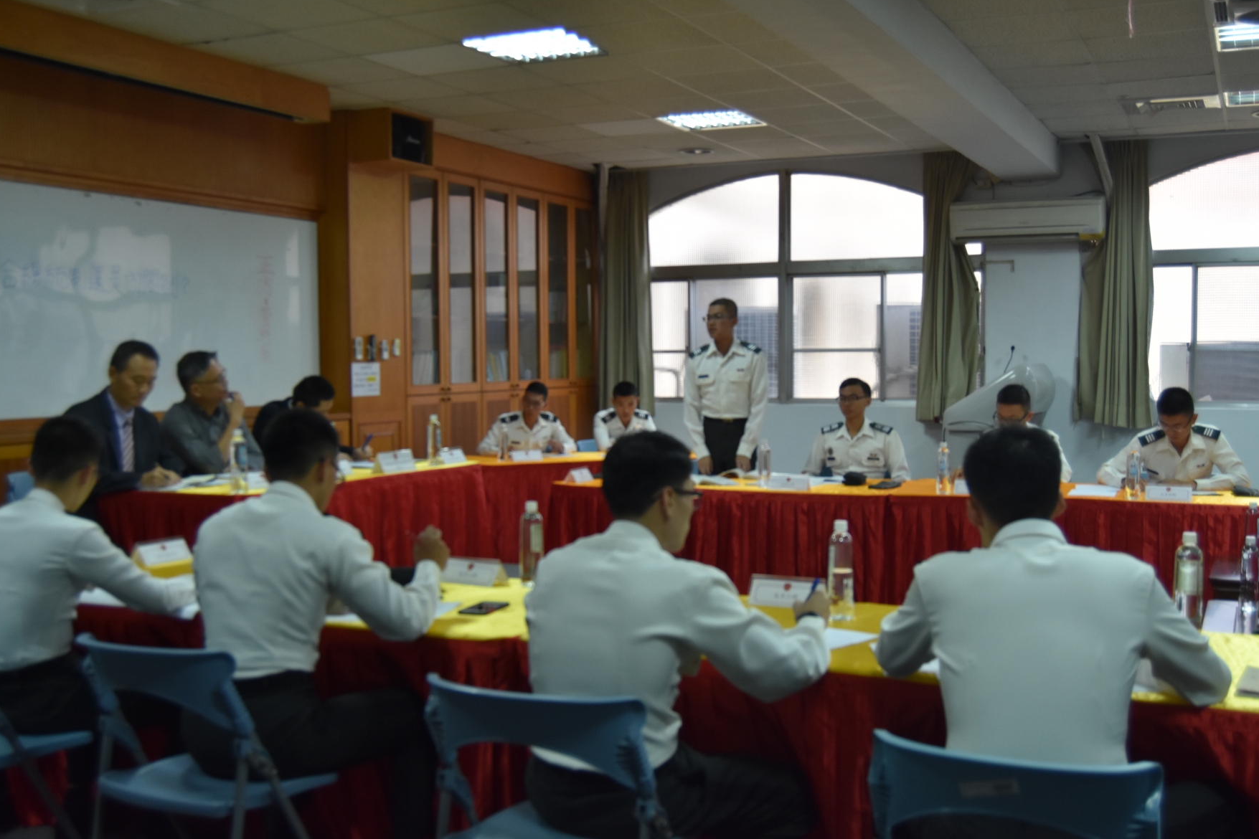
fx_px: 1399
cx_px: 616
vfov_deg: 33.4
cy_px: 426
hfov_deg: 48.5
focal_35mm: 40
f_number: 5
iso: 800
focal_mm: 26
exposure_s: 1/100
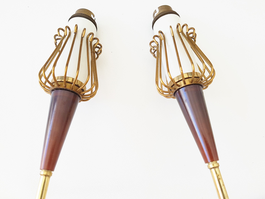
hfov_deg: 67.3
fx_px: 199
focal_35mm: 26
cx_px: 132
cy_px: 100
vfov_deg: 53.1
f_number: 1.7
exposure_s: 1/136
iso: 50
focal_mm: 4.2
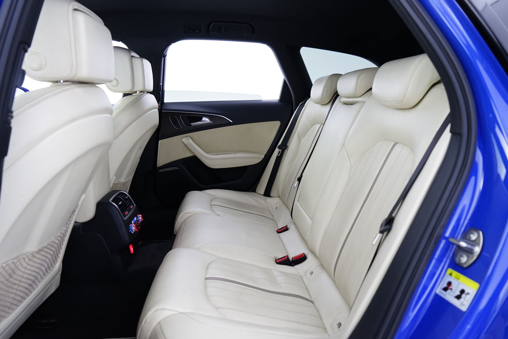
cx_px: 256
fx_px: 353
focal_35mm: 25
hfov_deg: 71.5
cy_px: 165
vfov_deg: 51.3
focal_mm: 24
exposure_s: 1/8
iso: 1250
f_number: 5
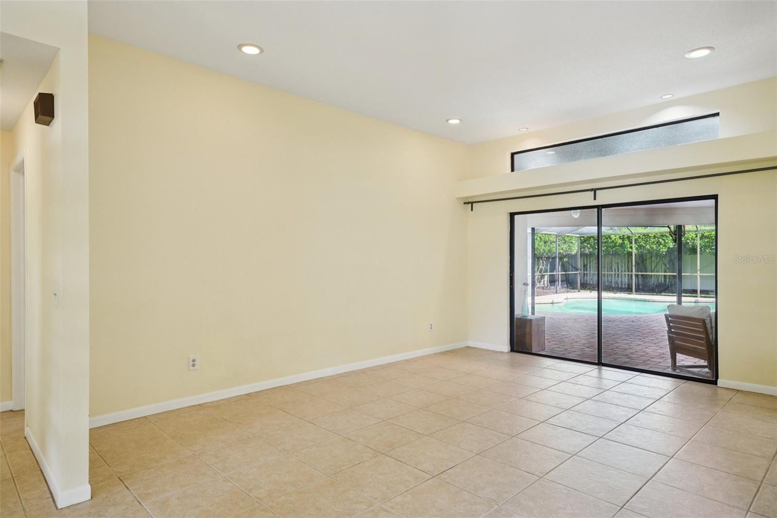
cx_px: 388
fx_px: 475
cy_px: 259
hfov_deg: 78.6
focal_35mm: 22
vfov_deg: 57.2
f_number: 8
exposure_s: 1/50
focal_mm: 22
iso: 640
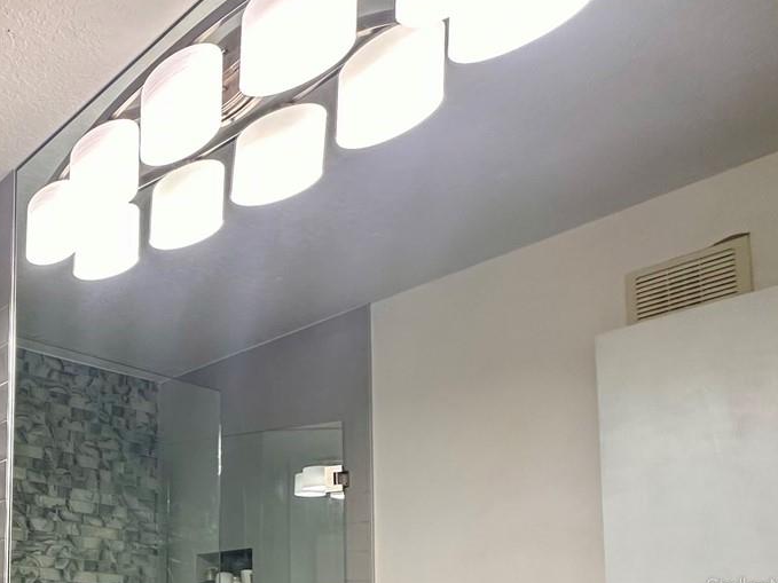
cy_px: 586
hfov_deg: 42.0
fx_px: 742
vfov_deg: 38.1
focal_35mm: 33
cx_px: -102
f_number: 2.2
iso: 200
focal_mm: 2.22
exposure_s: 1/60
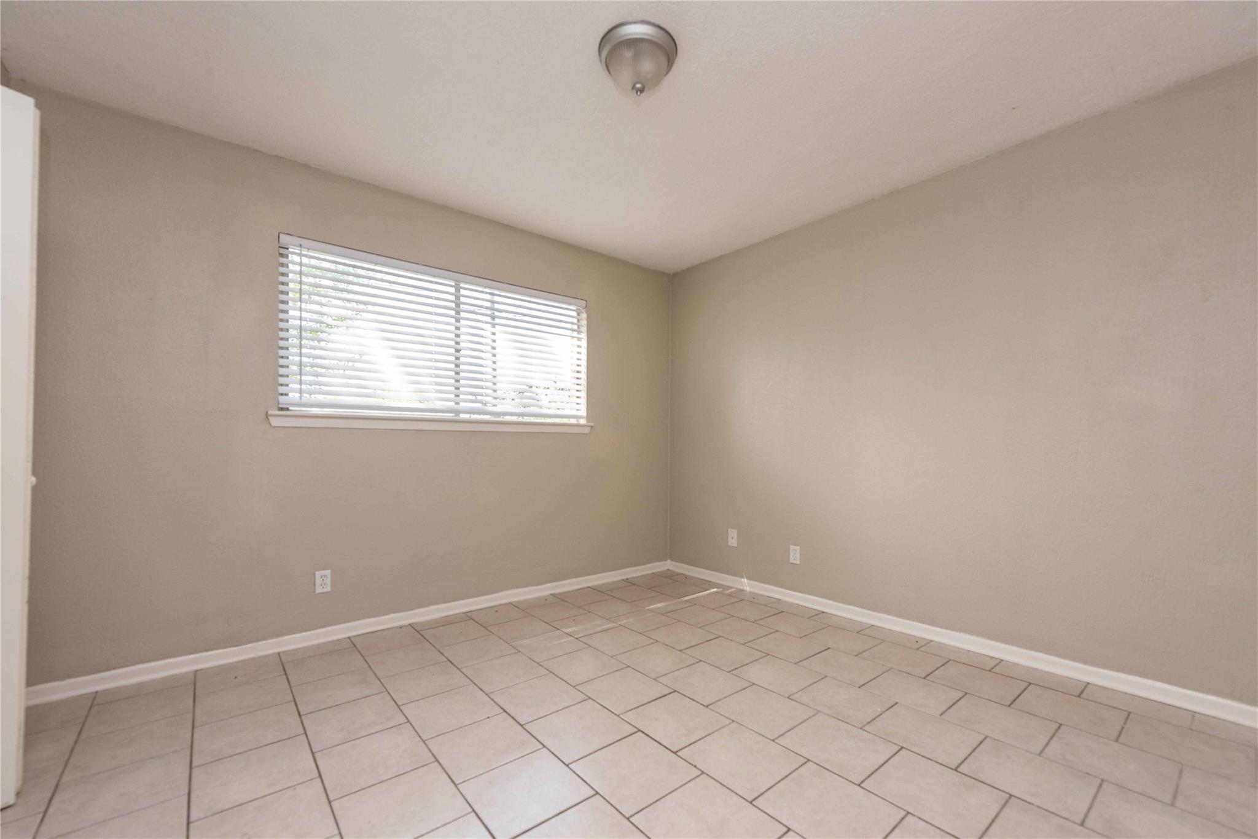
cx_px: 629
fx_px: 489
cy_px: 420
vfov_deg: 81.2
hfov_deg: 104.2
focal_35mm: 14
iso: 140
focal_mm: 14
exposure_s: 1/125
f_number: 5.6
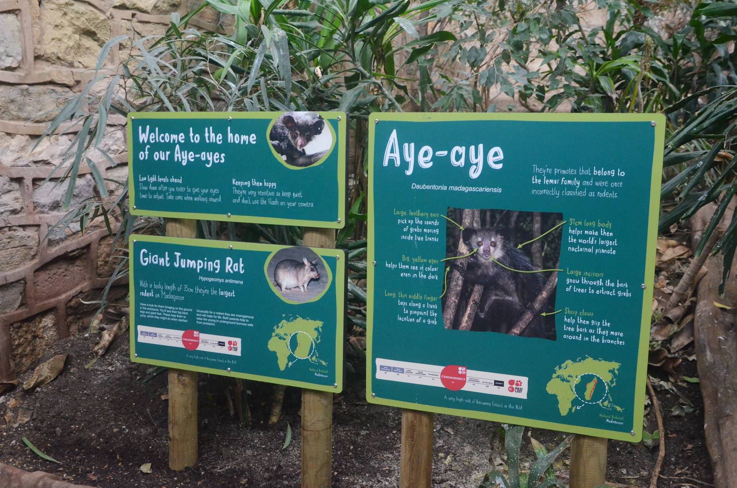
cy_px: 244
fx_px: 766
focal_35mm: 38
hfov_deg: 51.4
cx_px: 368
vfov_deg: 35.3
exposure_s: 1/100
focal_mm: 25
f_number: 5
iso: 2500
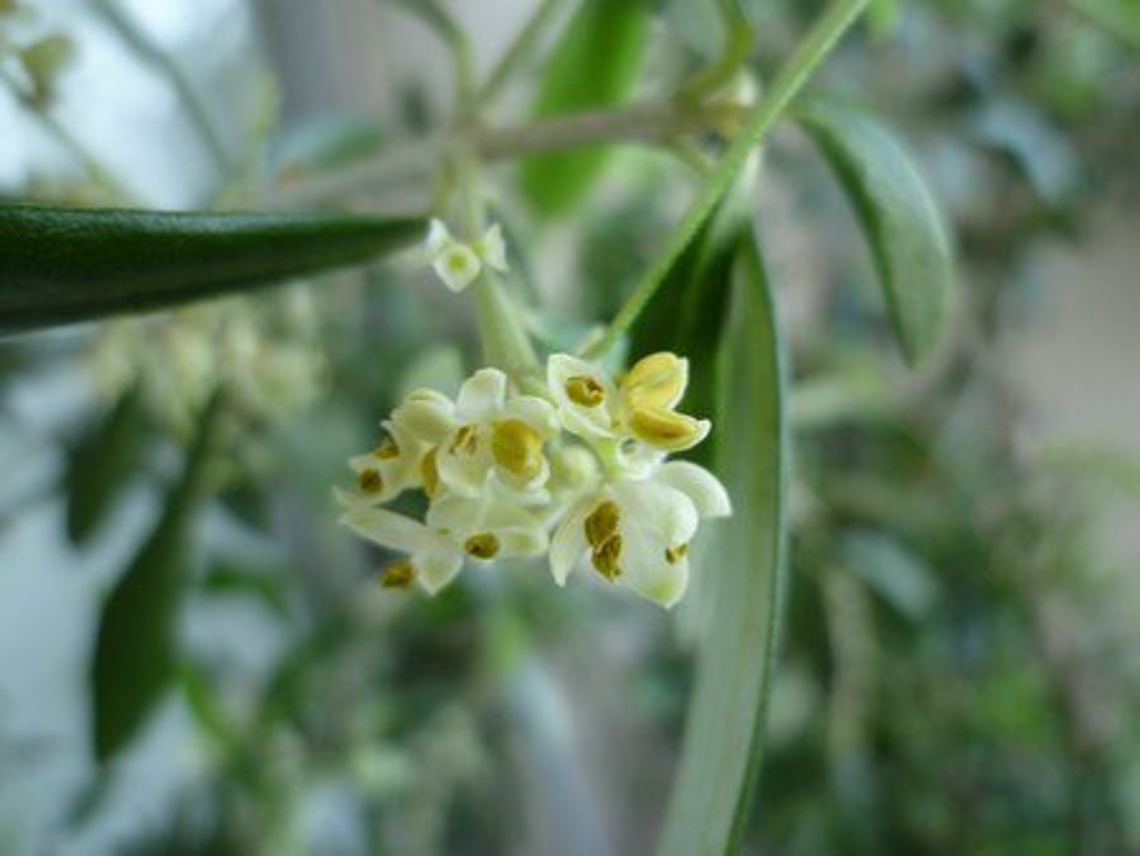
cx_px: 570
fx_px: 824
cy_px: 428
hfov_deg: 69.4
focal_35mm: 25
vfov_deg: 54.9
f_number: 2.8
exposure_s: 1/50
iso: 80
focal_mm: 4.5
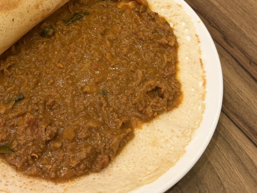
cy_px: 17
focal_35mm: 47
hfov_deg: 39.3
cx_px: 62
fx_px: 349
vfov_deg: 29.5
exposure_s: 1/50
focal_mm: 6.76
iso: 200
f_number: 1.78
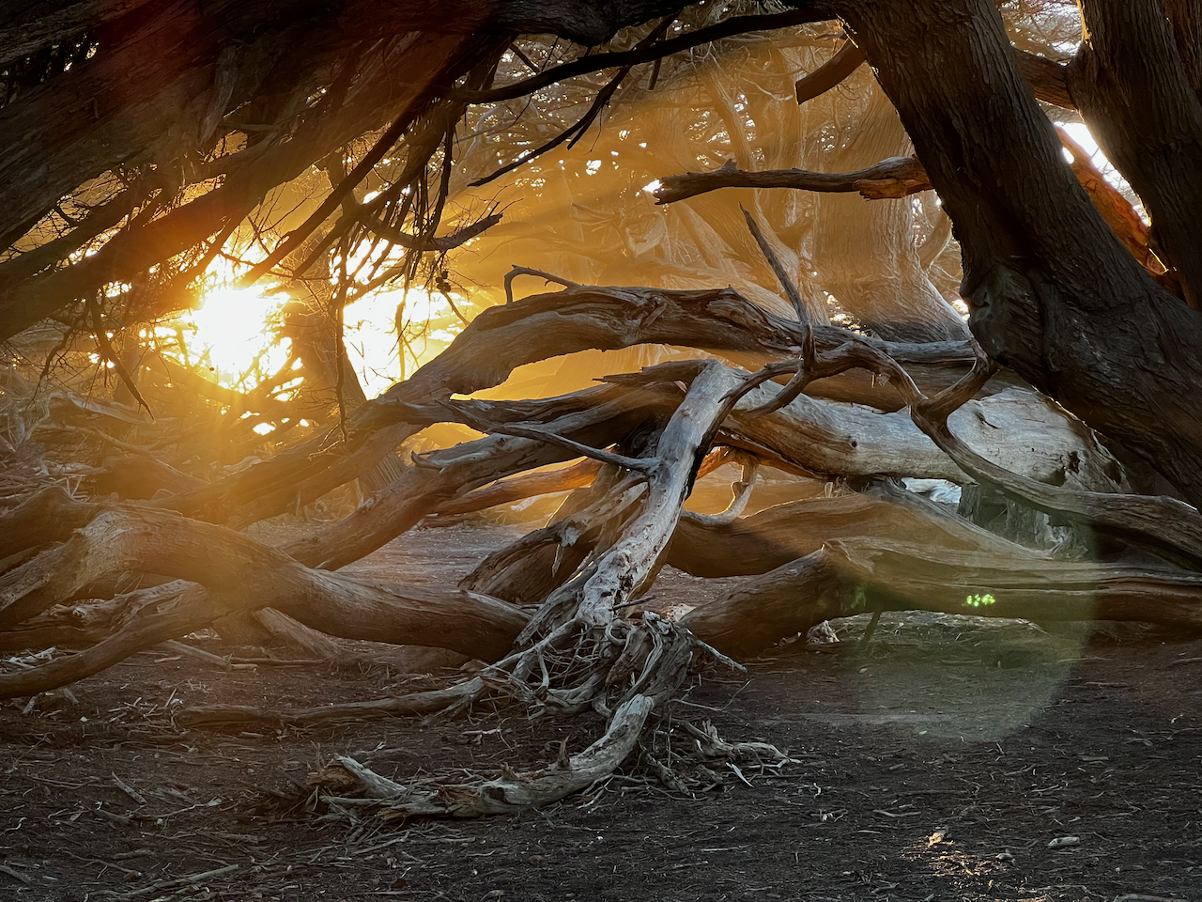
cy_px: 451
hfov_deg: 25.3
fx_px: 2674
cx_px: 601
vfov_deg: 19.1
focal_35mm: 77
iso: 250
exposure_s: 1/102
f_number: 2.8
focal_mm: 9
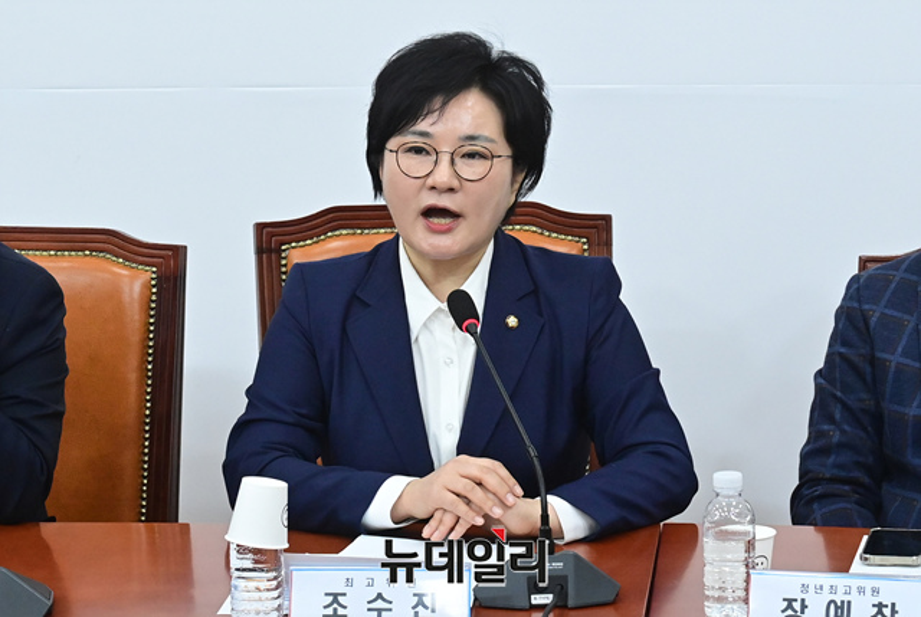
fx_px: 2050
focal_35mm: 80
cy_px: 308
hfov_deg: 25.3
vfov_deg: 17.1
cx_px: 460
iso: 5000
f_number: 7.1
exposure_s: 1/250
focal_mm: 80
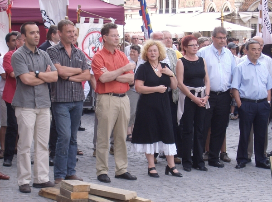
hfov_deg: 18.3
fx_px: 847
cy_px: 101
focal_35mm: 108
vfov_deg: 13.6
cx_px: 136
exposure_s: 1/134
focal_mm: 18
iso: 106
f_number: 4.8
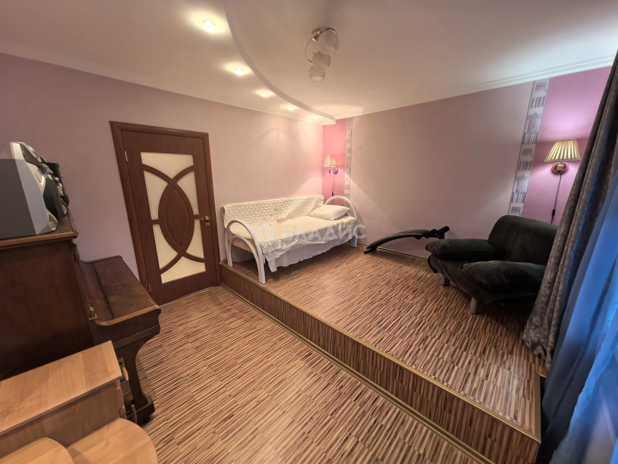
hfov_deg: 106.2
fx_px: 232
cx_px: 309
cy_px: 232
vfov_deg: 89.9
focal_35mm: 13
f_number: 2.2
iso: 320
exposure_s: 1/50
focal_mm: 1.76
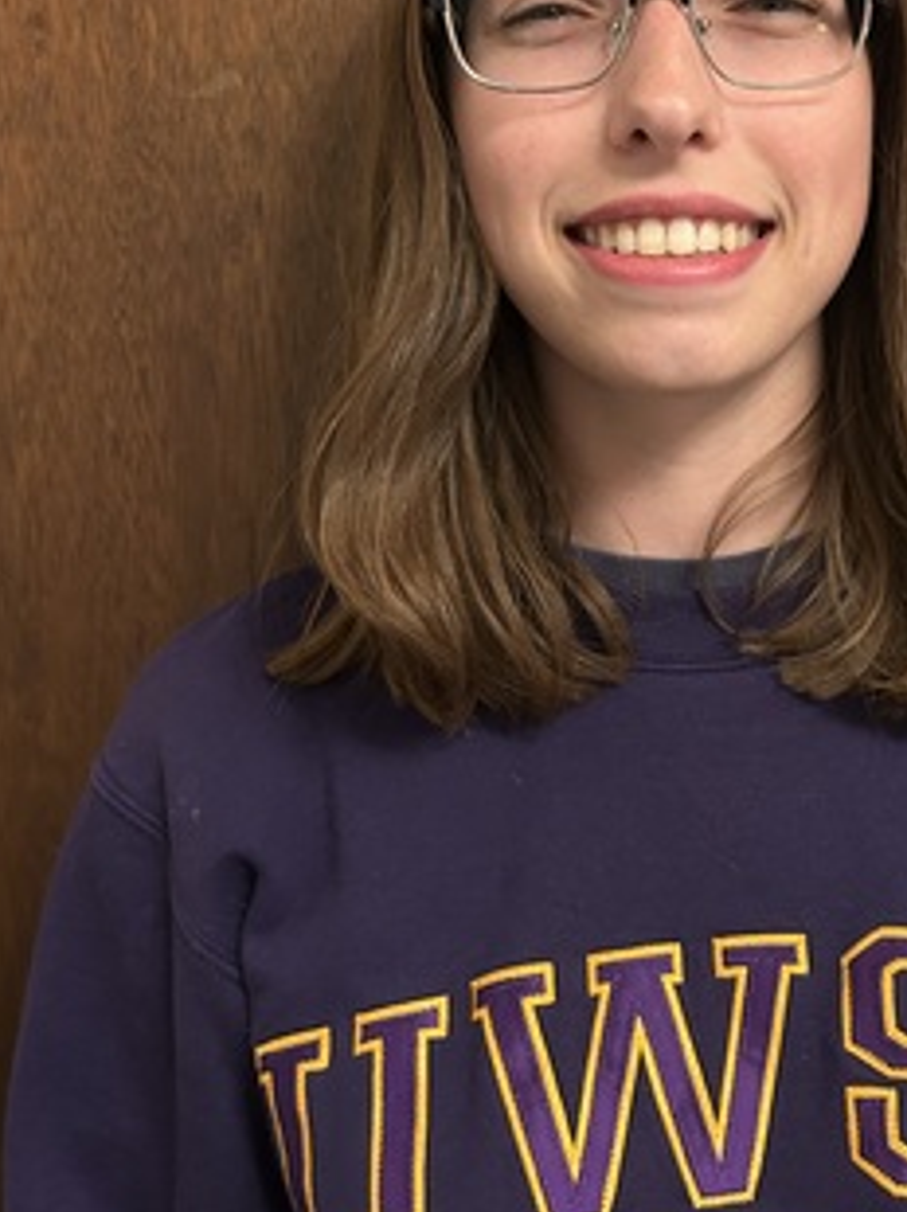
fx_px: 1469
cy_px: 473
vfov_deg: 44.5
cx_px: 686
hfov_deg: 33.6
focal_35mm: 42
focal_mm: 5.7
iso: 500
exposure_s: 1/60
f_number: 1.5
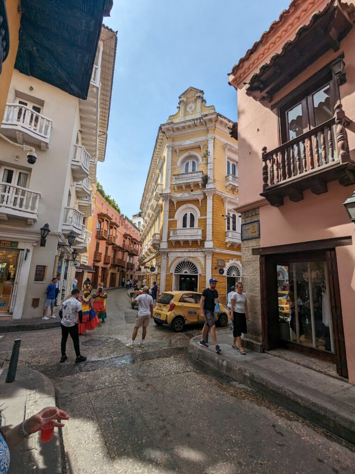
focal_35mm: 16
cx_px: 178
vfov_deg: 94.5
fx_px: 219
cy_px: 237
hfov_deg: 78.1
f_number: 2.2
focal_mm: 2.35
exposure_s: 1/1821
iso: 49
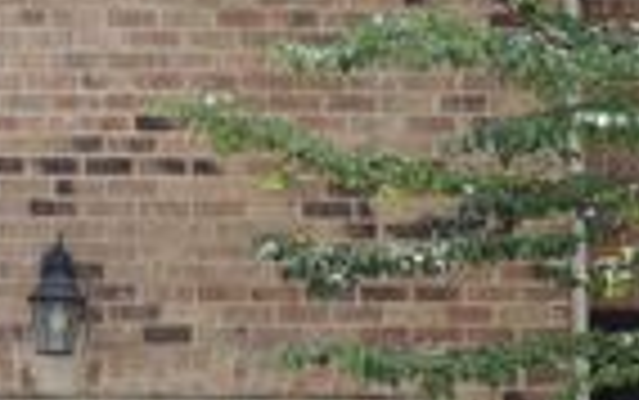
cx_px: -243
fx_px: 3259
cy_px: 169
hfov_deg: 10.9
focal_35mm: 187
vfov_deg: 7.0
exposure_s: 1/320
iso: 100
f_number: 3.6
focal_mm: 8.9
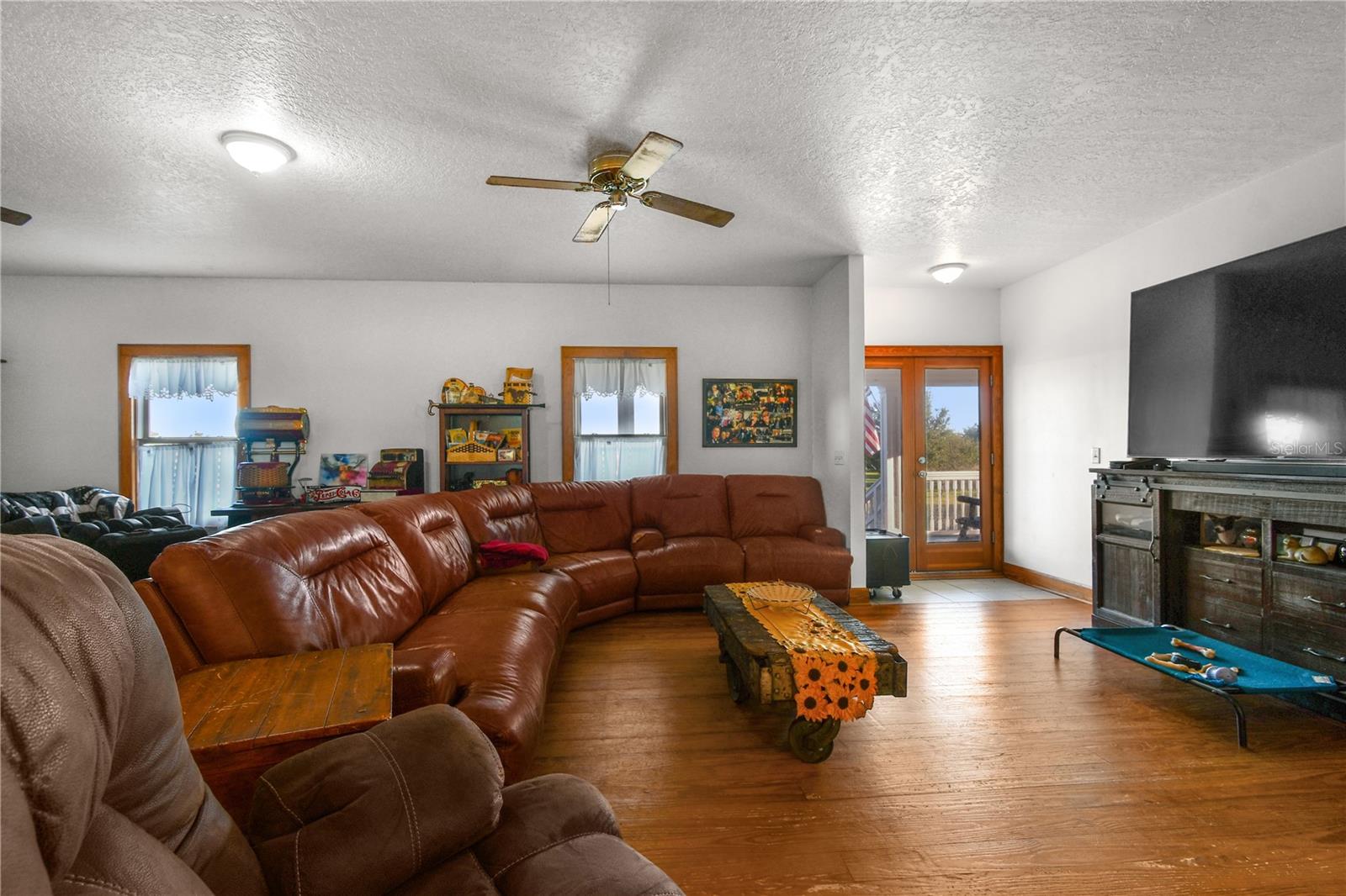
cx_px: 673
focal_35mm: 15
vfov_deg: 77.3
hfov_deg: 100.4
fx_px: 561
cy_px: 448
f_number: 7.1
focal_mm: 10
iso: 100
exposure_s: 1/8
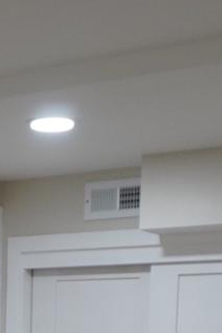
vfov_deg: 16.1
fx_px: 1064
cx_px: -65
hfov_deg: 11.6
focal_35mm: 115
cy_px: 516
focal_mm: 16
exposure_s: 1/160
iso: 800
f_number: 4
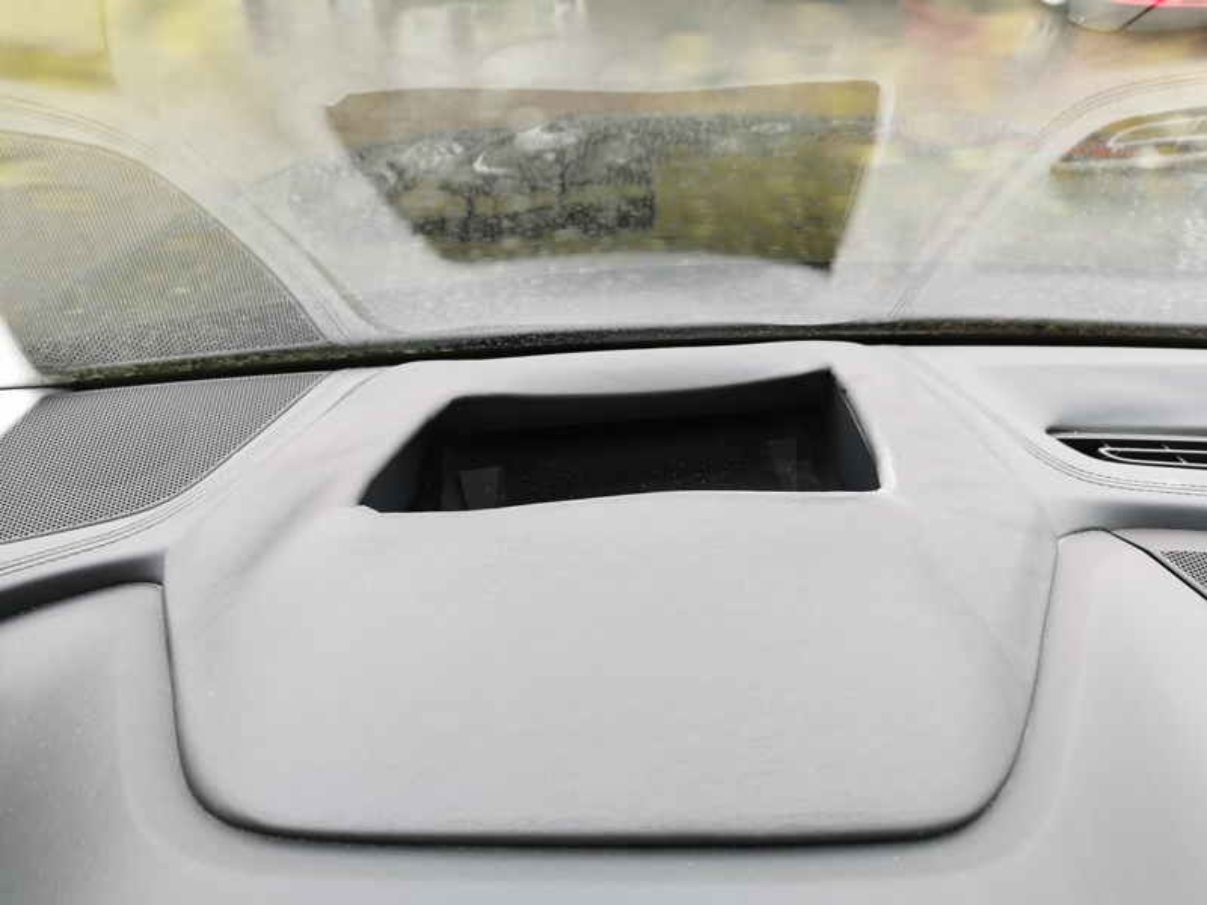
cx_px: 604
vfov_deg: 51.4
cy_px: 452
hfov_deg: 65.3
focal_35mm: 27
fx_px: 941
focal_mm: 5.58
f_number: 1.8
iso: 100
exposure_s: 1/100
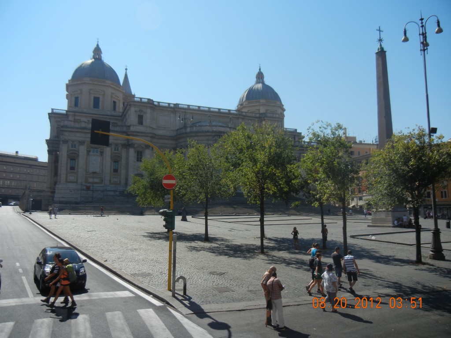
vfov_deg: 46.8
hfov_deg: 60.0
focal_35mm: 30
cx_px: 226
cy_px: 169
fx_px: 391
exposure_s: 1/517
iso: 160
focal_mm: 5.4
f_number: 7
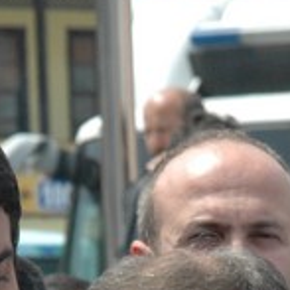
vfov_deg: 3.5
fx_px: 4682
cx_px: 199
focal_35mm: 494
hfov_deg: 3.5
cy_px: 380
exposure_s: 1/400
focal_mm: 85
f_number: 10
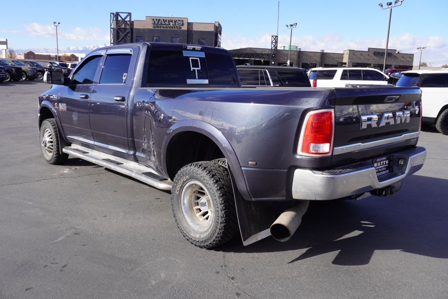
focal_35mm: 32
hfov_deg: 59.5
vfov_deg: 41.8
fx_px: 392
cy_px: 150
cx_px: 224
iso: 100
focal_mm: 21
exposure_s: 1/125
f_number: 9
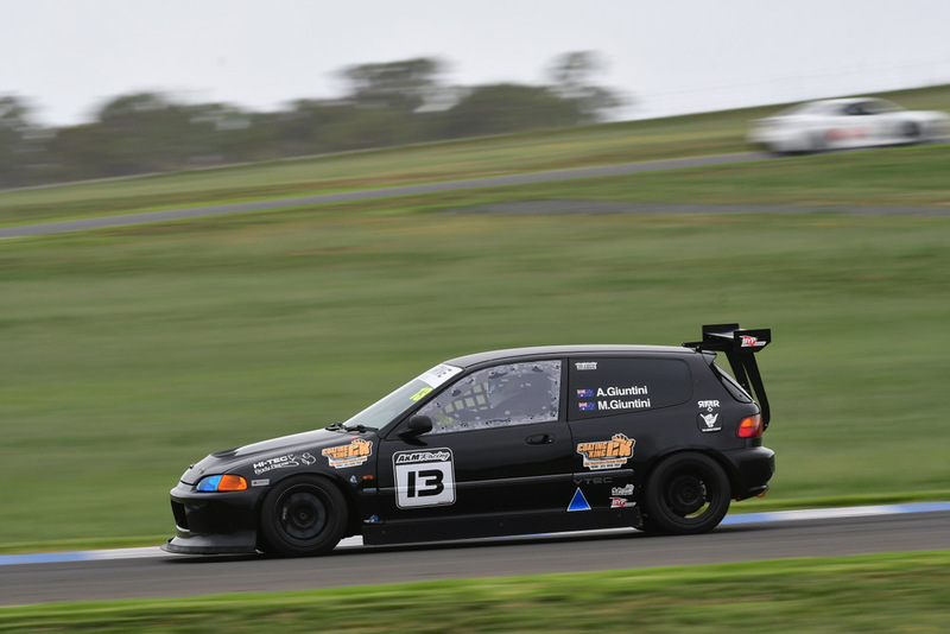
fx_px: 10295
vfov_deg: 3.5
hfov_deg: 5.3
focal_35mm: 390
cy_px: 317
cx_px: 475
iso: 160
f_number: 10
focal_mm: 260
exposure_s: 1/160
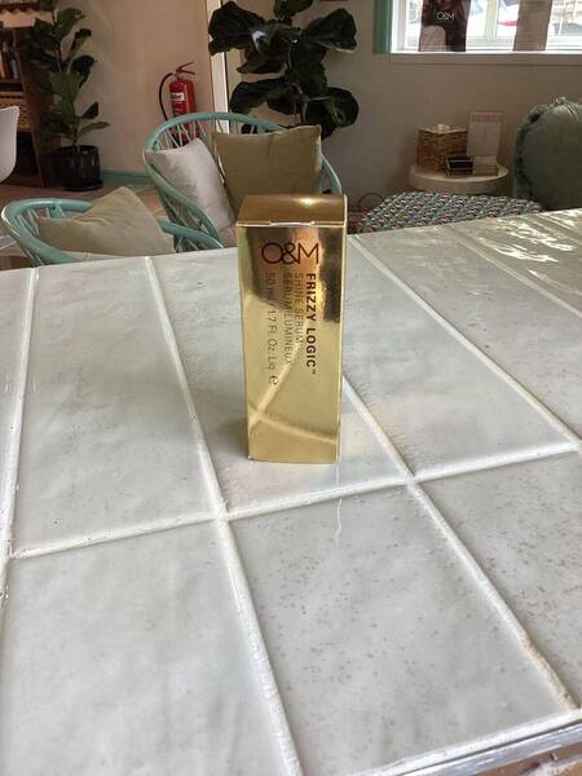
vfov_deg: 58.4
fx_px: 695
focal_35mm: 31
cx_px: 291
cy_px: 388
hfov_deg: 45.4
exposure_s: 1/100
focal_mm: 3.3
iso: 50
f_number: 2.4
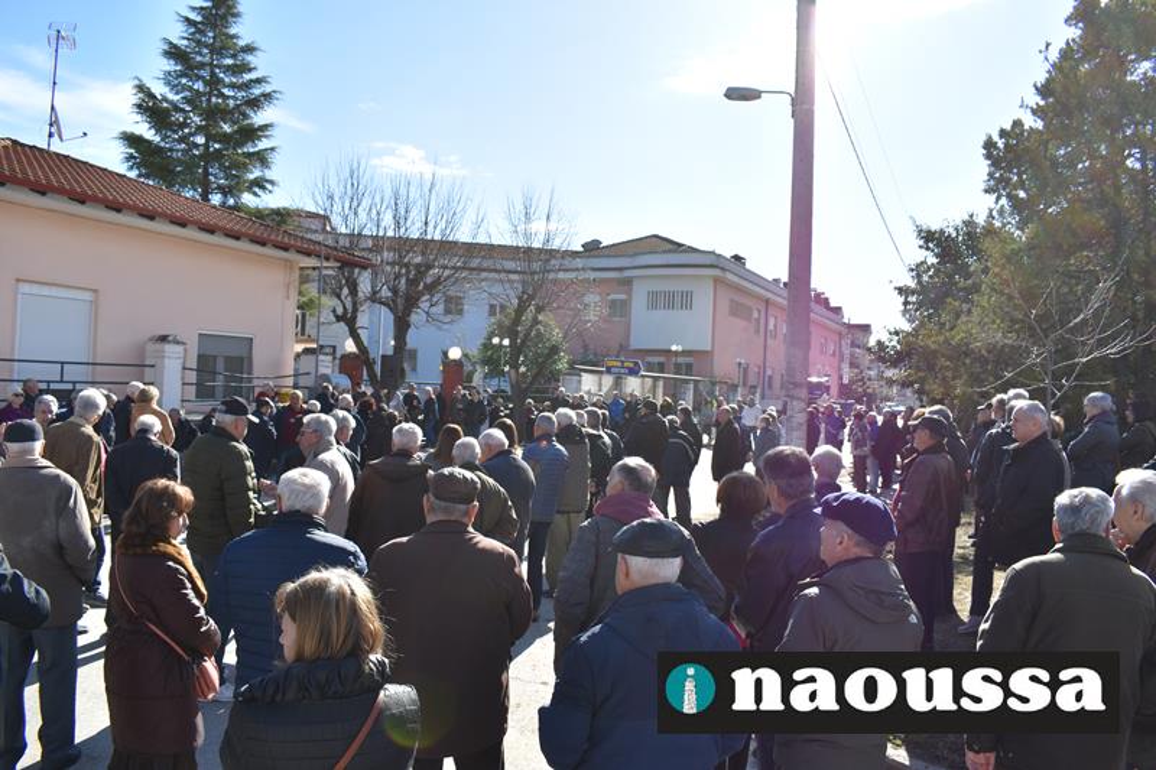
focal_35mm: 27
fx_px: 867
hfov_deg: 67.4
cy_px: 385
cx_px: 578
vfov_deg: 47.9
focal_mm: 18
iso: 200
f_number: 8
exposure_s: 1/500
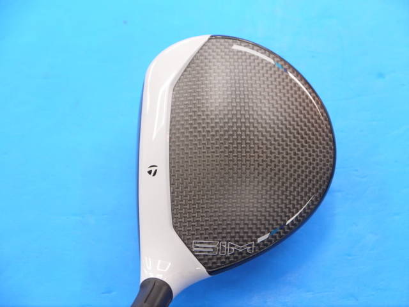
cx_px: 204
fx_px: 992
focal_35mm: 84
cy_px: 154
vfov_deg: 17.6
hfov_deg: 23.3
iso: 800
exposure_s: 1/80
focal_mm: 42
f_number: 5.6
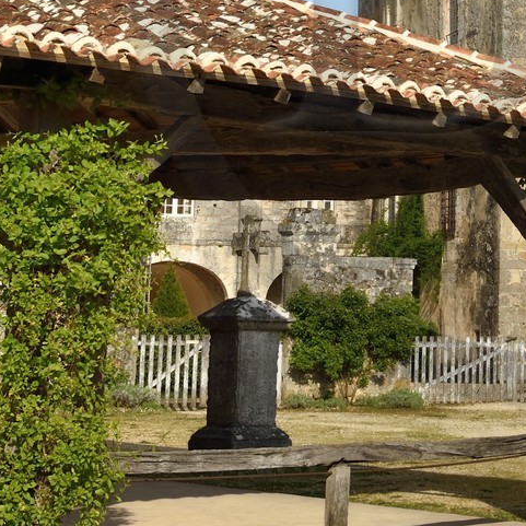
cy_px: -46
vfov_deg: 15.0
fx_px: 1943
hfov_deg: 15.1
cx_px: 572
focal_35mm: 113
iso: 200
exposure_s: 1/250
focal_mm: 40
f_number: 13
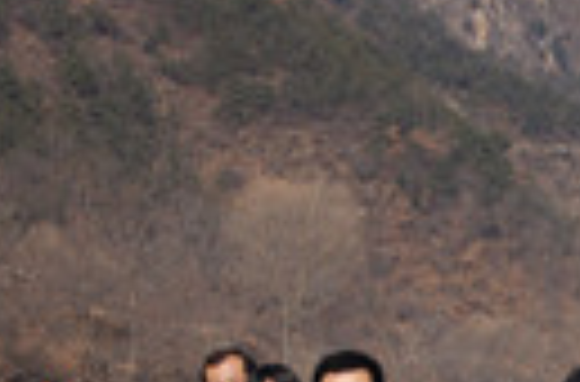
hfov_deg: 8.8
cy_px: 497
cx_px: 553
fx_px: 3740
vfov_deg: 5.8
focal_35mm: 233
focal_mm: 40
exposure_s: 1/400
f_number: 10
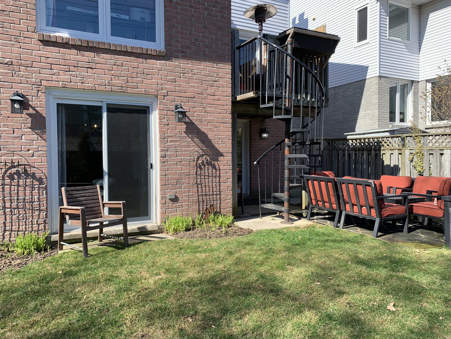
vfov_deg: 53.1
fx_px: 339
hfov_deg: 67.3
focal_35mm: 26
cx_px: 226
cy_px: 170
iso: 25
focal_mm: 4.25
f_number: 1.8
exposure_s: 1/919
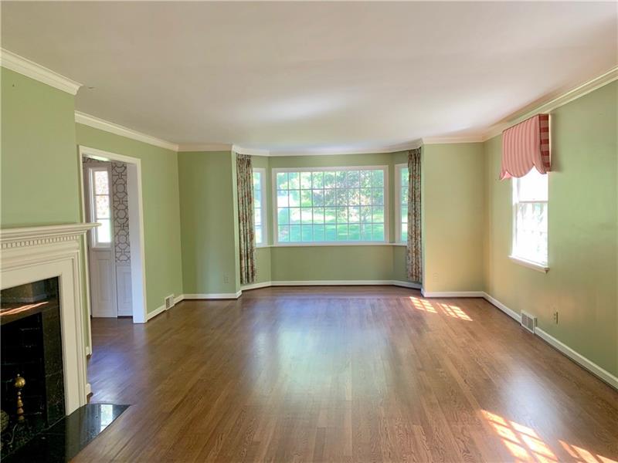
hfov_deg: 67.3
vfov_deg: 53.1
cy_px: 232
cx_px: 309
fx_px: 464
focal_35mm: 26
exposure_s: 1/88
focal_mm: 4.25
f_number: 1.8
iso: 100
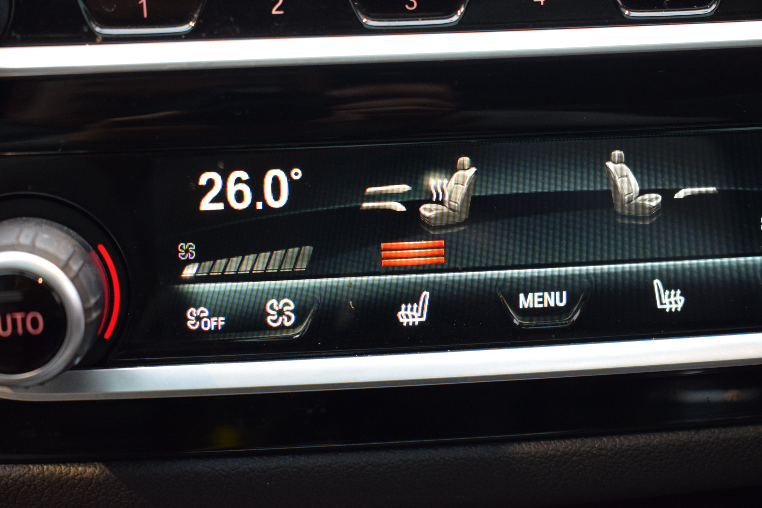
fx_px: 1461
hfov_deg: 29.2
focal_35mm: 69
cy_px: 254
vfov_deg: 19.7
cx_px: 381
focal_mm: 46
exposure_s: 1/20
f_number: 5.6
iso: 1000
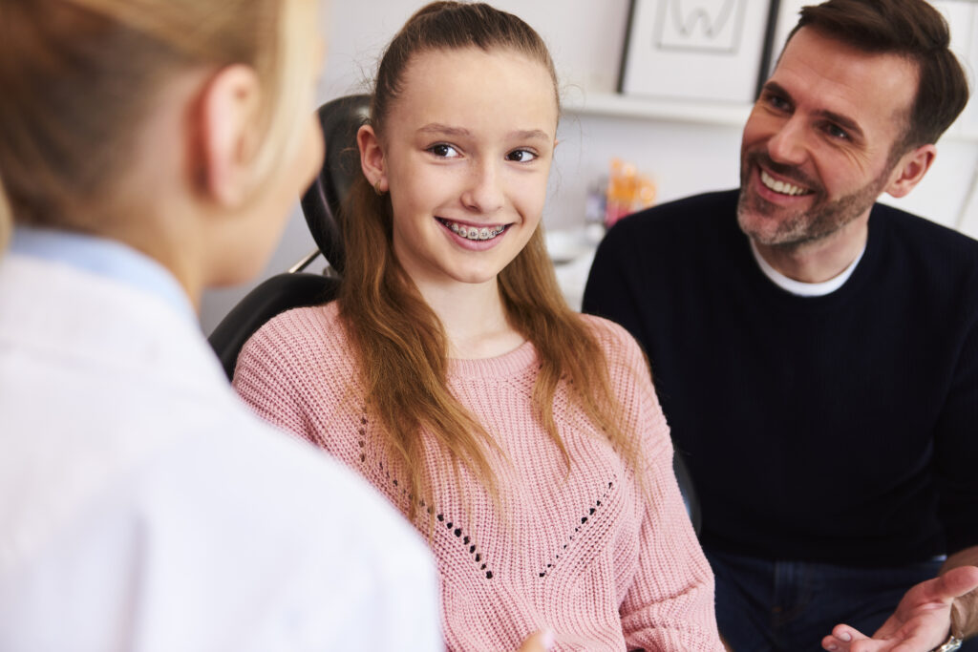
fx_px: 1358
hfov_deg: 39.6
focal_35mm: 50
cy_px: 326
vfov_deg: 27.0
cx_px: 489
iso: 250
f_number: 2.8
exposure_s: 1/100
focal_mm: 50
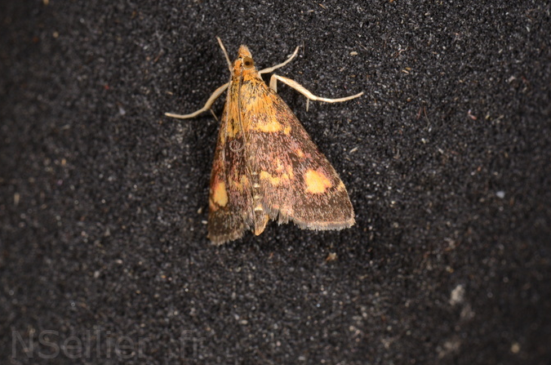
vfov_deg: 9.1
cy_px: 156
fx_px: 2285
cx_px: 272
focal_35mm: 150
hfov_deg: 13.8
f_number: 25
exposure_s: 1/60
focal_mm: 85
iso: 100
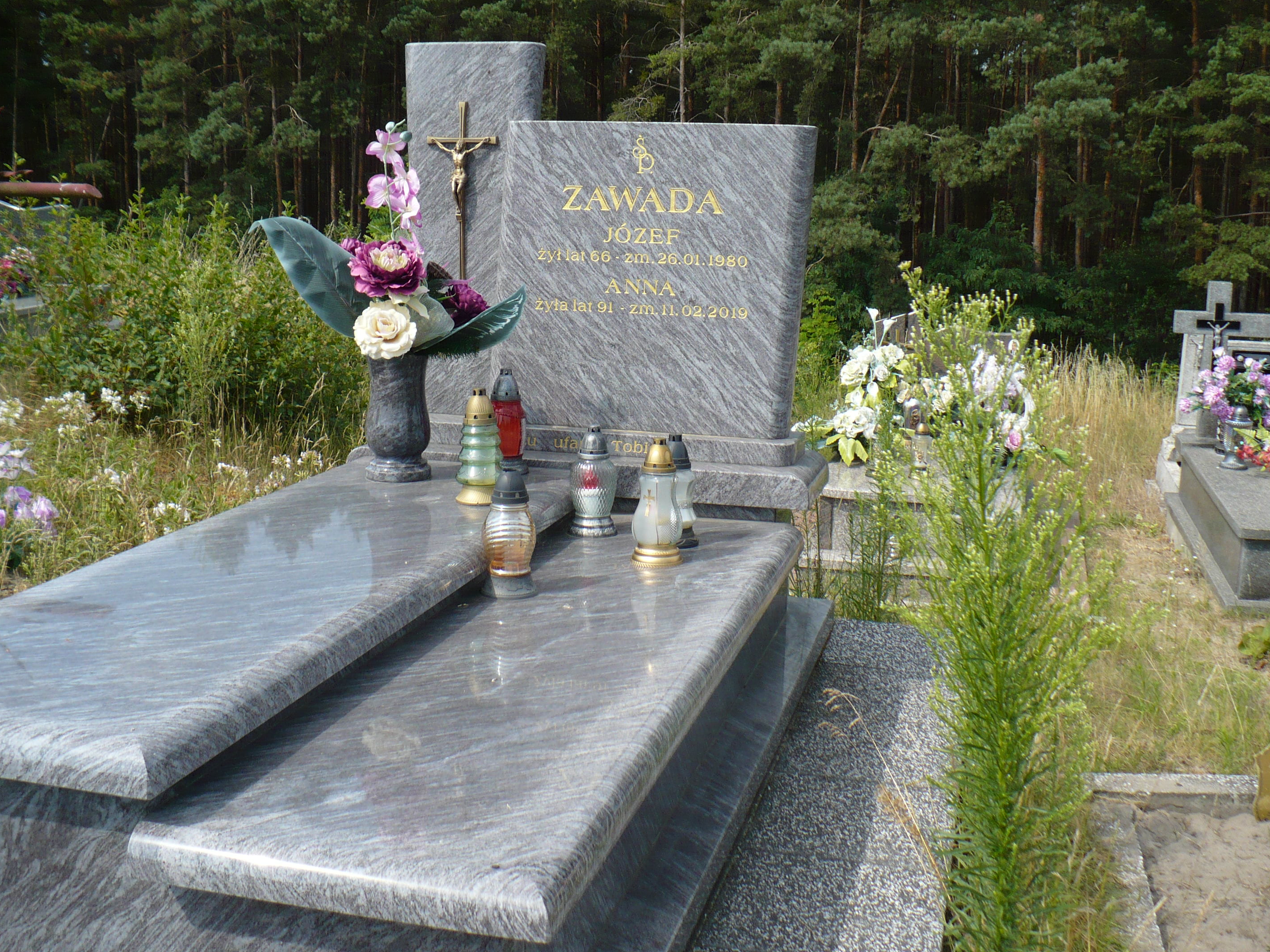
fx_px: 1467
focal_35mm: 40
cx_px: 647
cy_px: 452
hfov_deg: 46.8
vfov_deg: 35.9
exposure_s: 1/1000
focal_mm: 6.1
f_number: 2.8
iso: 100
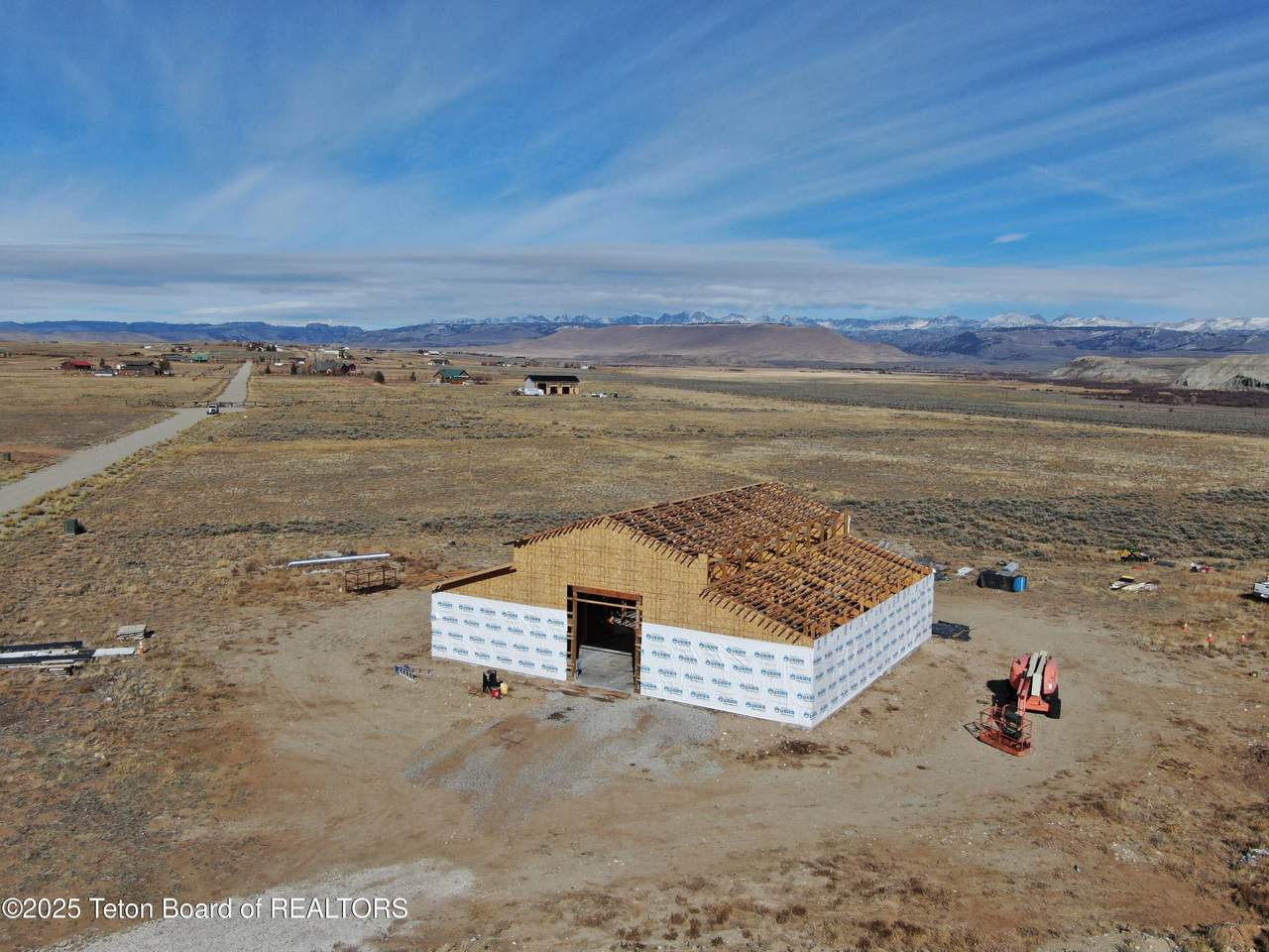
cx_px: 634
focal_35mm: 31
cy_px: 476
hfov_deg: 58.4
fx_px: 1136
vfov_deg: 45.4
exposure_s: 1/2500
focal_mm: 5.33
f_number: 3.1
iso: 100
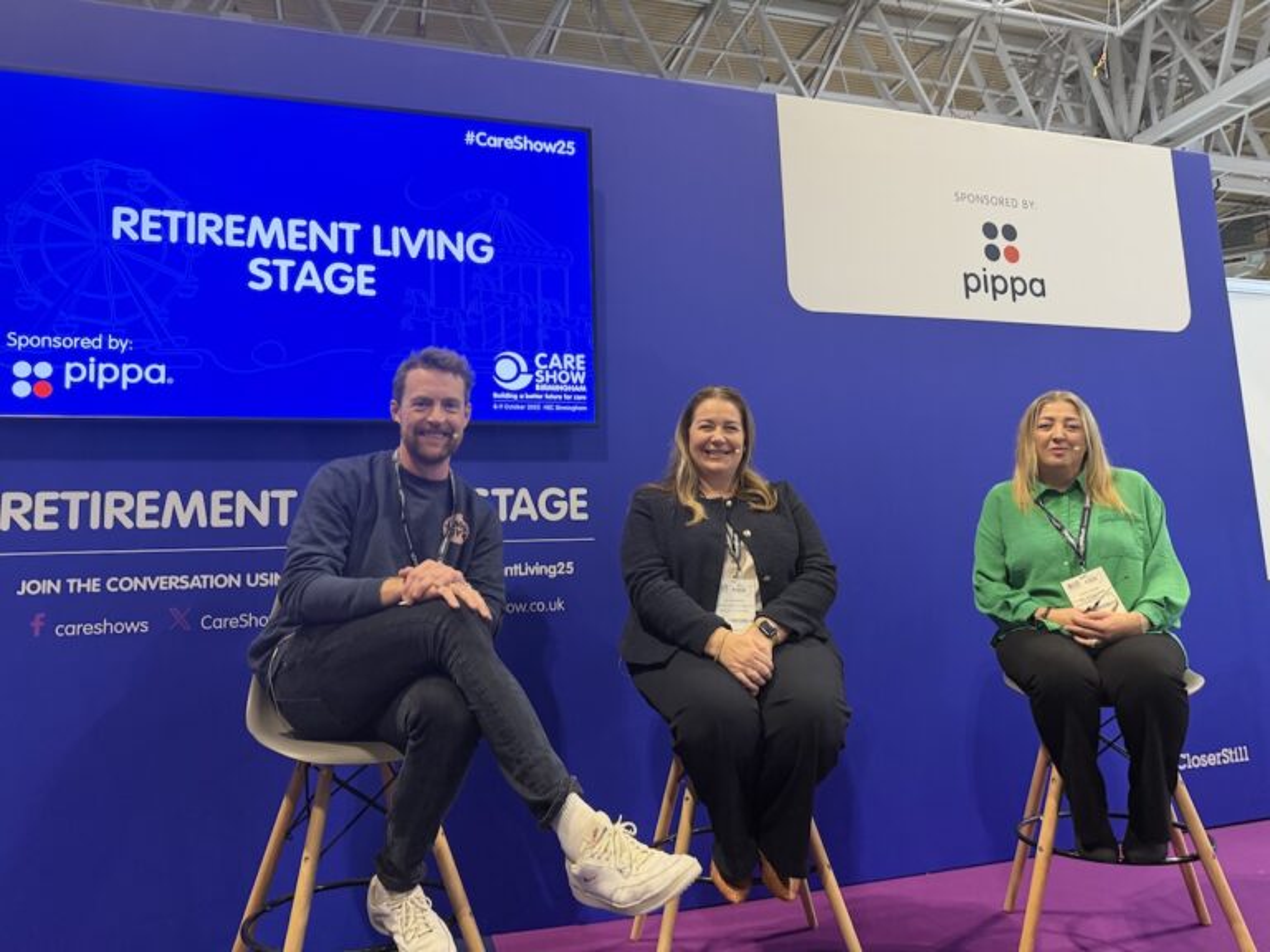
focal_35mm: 24
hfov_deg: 71.6
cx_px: 635
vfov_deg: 56.8
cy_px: 476
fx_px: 881
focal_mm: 6.76
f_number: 1.78
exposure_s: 1/50
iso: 320
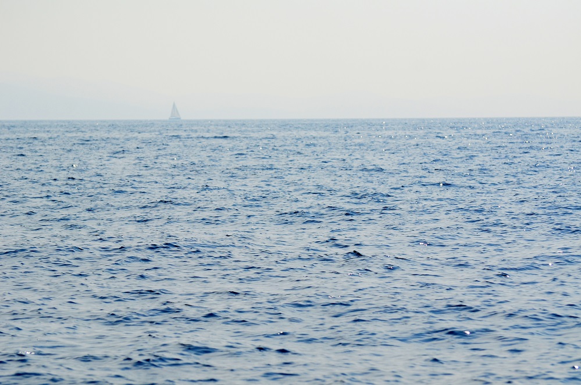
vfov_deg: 7.8
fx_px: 2801
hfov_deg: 11.8
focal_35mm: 174
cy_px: 192
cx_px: 290
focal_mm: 116
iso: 400
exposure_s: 1/4000
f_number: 5.6
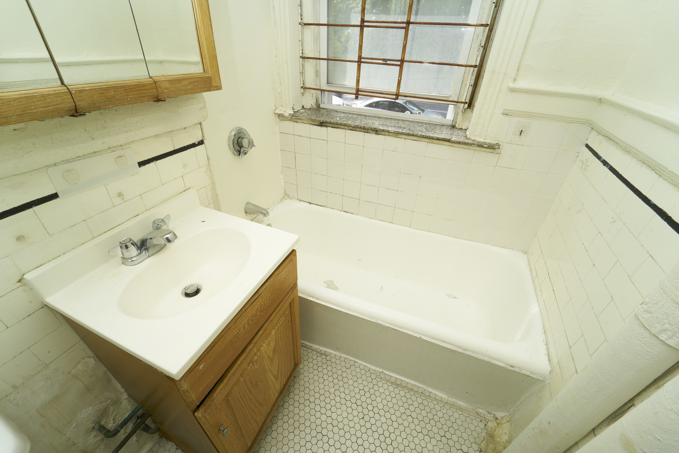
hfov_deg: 104.2
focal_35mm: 14
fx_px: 264
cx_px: 340
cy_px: 226
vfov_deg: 81.2
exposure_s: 1/50
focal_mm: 14
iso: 250
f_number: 11
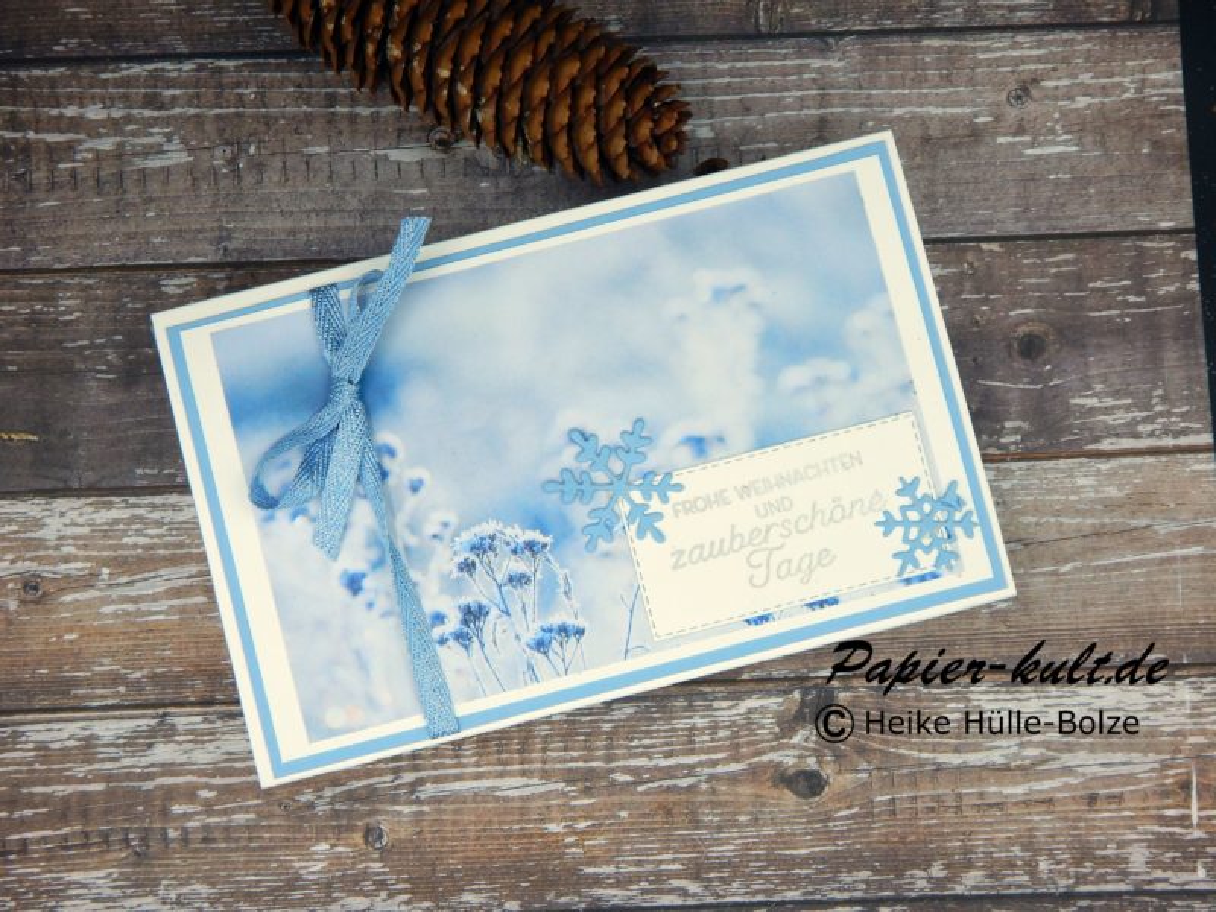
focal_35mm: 43
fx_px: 1511
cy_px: 456
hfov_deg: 43.9
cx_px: 608
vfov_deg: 33.6
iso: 125
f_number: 3.6
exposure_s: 1/1000
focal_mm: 7.7
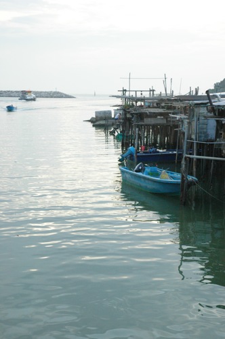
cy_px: 170
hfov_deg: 22.6
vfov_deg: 33.4
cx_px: 112
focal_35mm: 60
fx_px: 564
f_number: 6.3
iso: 800
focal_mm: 40
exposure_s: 1/160
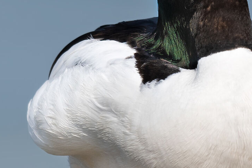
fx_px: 11631
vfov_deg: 0.8
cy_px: 0
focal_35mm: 1662
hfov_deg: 1.2
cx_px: 323
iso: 100
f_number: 4
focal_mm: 500
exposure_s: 1/1600
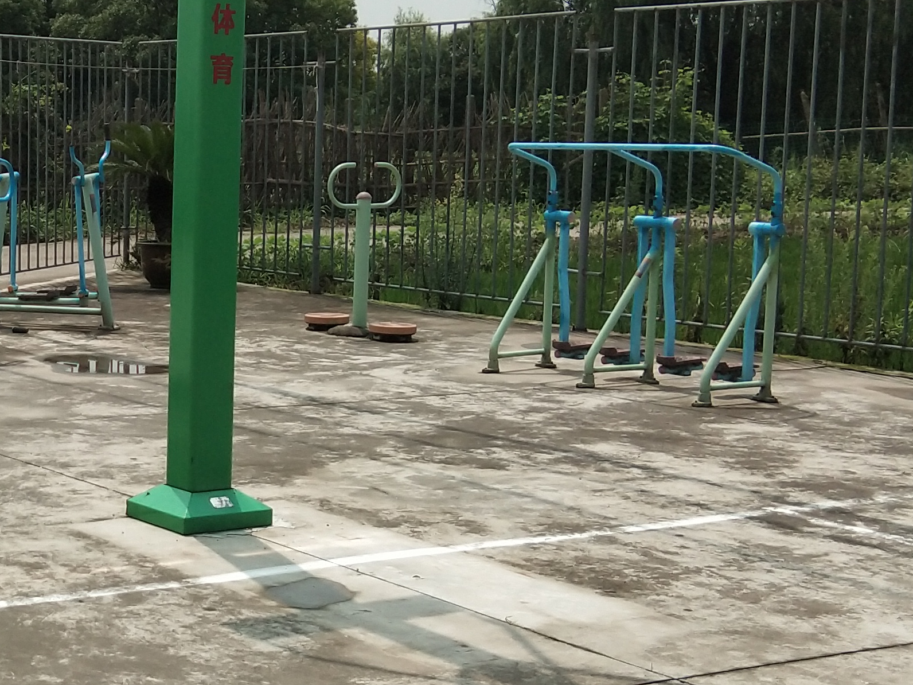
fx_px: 2136
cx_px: -17
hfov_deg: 23.1
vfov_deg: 18.2
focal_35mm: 81
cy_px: 410
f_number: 2.2
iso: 50
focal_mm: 3.69
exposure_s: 1/1662
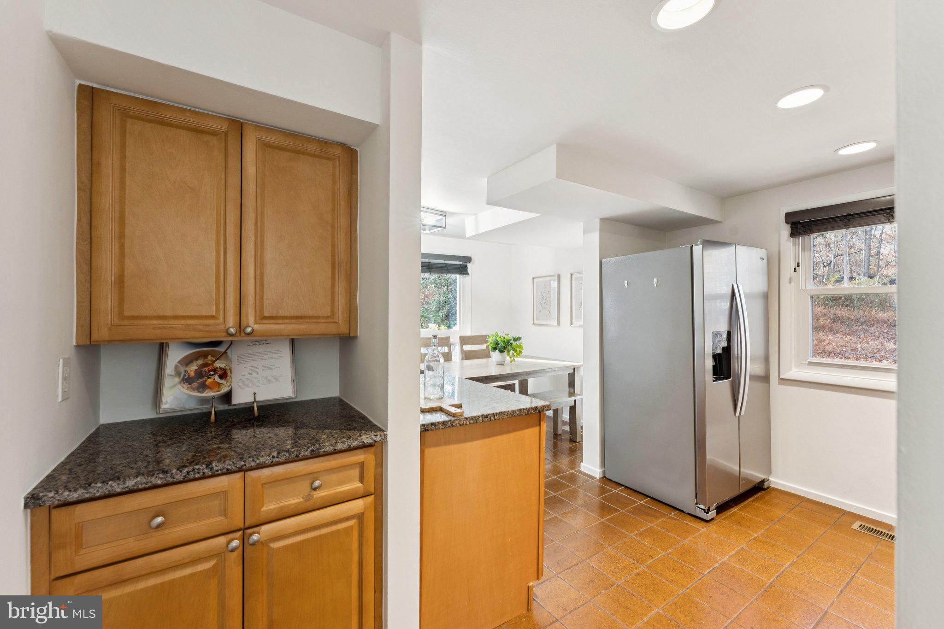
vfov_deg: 78.4
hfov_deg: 101.5
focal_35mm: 15
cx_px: 472
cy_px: 314
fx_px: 385
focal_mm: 14.7
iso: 200
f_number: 8
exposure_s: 1/4
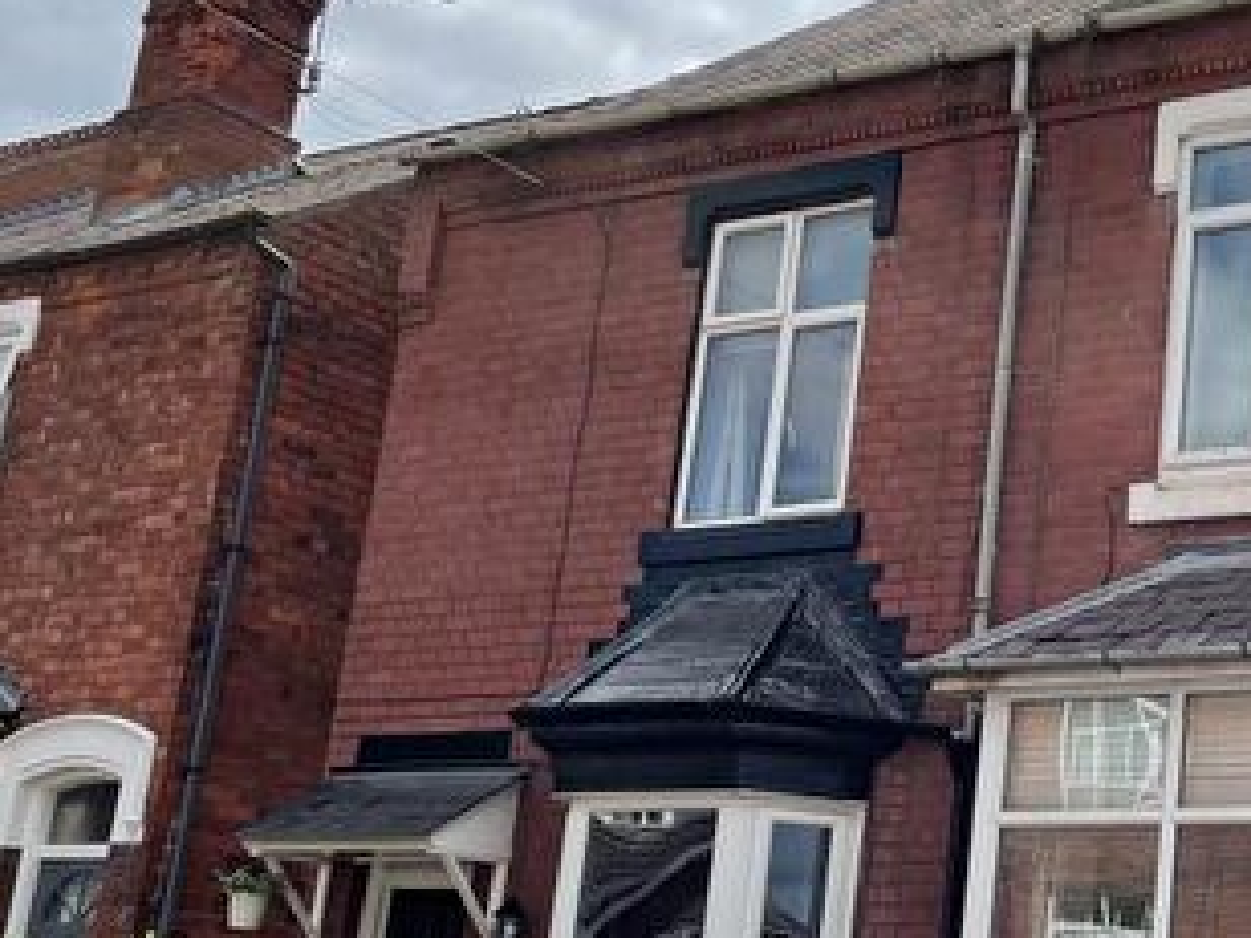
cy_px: 587
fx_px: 2132
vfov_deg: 24.7
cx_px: 1348
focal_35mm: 59
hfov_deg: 29.7
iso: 32
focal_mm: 4.2
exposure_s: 1/5051
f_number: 1.6
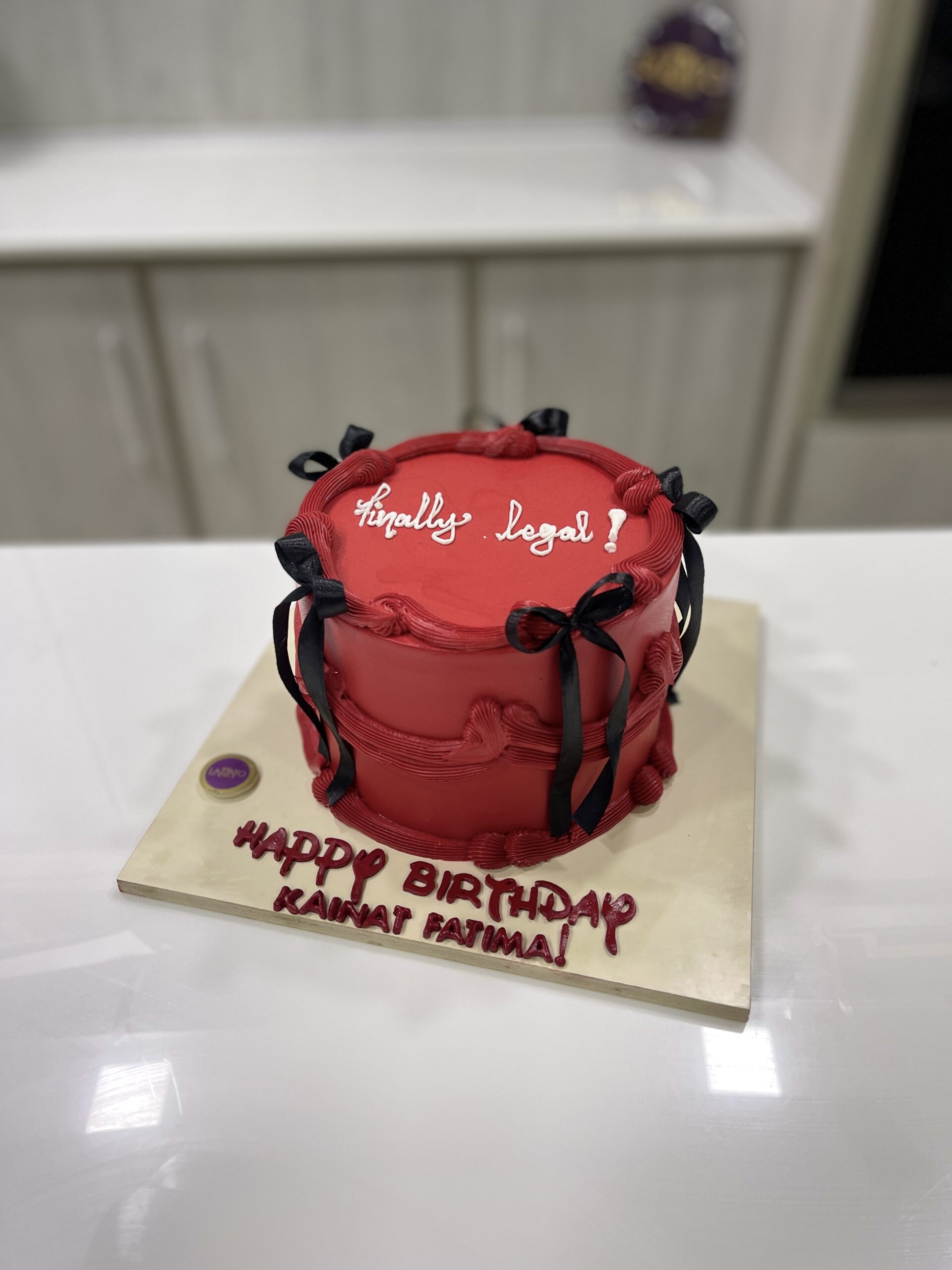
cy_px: 635
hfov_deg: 53.1
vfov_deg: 67.3
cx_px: 476
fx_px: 953
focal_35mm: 26
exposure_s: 1/121
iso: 125
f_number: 1.6
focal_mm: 5.1
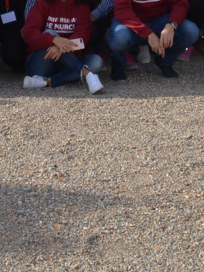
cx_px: 45
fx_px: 1178
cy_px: -140
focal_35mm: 150
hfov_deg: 9.9
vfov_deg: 12.5
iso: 400
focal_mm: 22
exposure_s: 1/200
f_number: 18
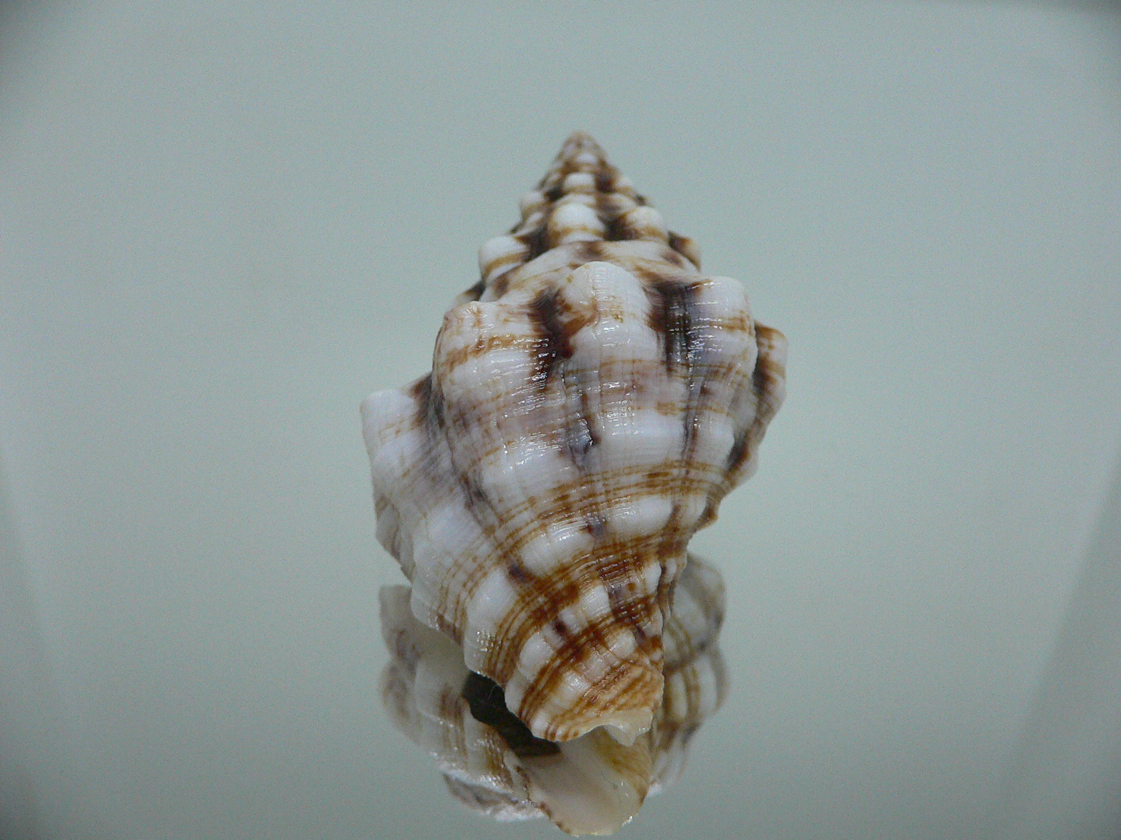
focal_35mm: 35
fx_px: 1133
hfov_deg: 52.6
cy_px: 420
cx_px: 560
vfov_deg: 40.7
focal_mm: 4.6
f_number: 2.8
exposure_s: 1/60
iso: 200
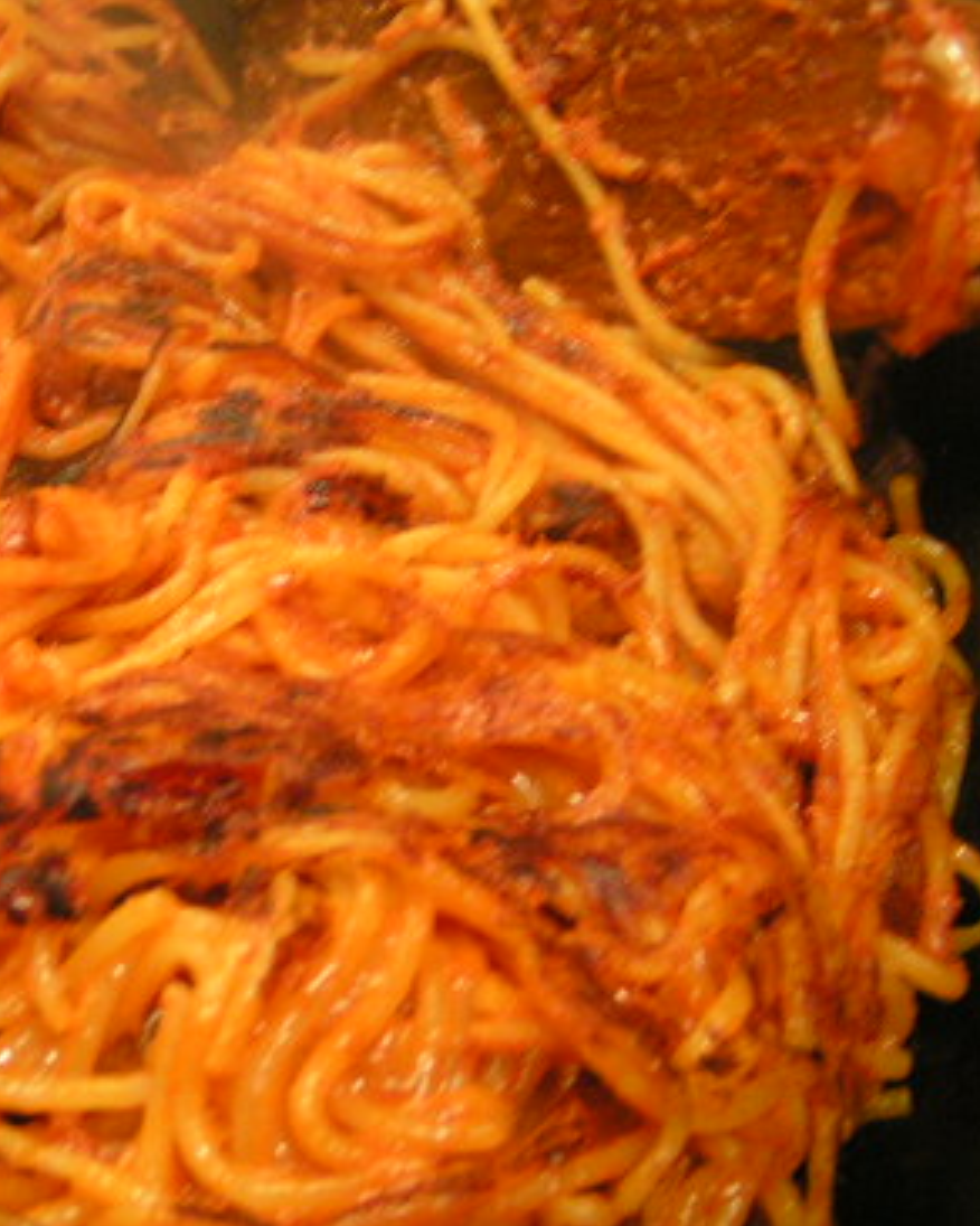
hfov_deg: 22.5
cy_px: 722
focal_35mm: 65
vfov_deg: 29.1
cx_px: -20
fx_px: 2357
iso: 200
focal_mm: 5.8
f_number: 2.8
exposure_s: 1/10
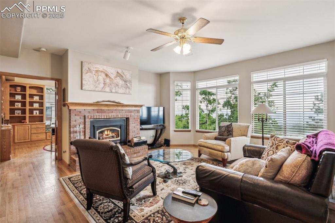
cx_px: 168
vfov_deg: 72.0
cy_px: 112
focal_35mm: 16
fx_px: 153
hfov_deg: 95.0
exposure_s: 1/1.67
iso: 125
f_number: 13
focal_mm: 16.5
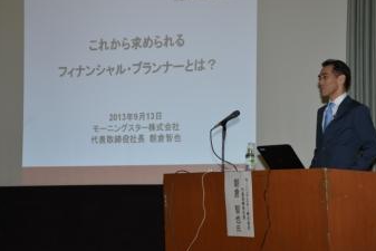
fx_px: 1139
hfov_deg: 18.7
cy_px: 91
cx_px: 211
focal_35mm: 109
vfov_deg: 12.6
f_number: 5
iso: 800
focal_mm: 82
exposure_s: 1/80
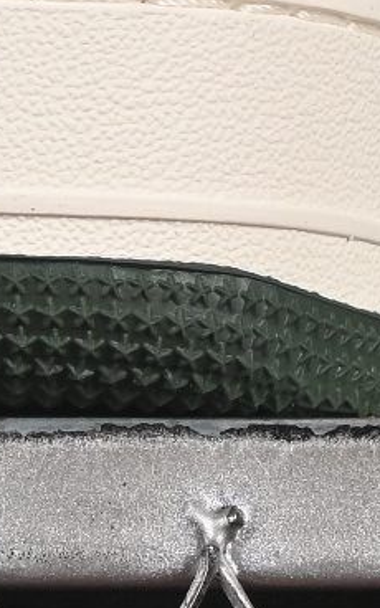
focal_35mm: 578
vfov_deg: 3.6
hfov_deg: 2.3
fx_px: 9577
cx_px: -446
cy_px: -545
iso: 160
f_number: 8
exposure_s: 1/80
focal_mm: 50
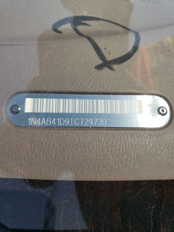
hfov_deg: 53.1
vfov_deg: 67.3
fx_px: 174
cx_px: 87
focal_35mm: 26
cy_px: 116
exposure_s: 1/2500
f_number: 1.5
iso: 50
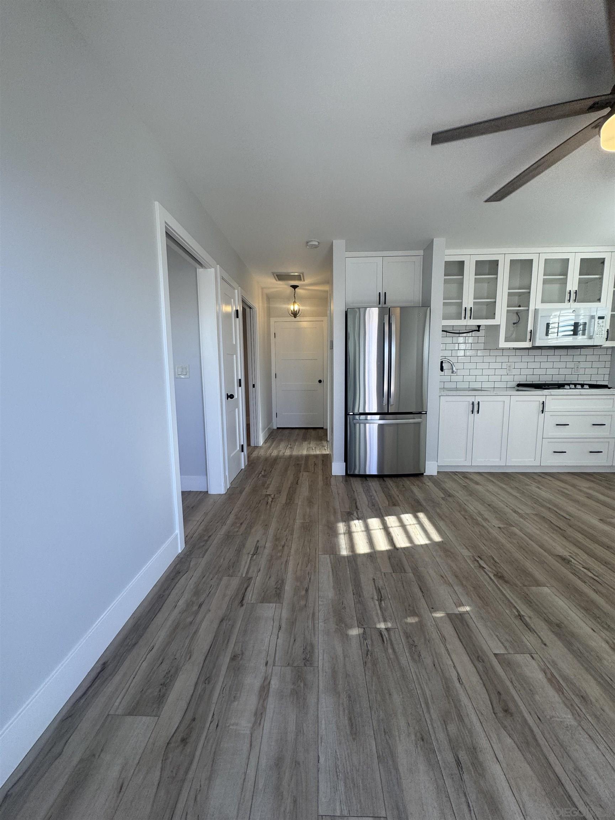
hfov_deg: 85.7
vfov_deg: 102.1
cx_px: 308
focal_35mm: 14
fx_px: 332
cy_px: 410
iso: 80
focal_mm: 2.22
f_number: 2.2
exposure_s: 1/120
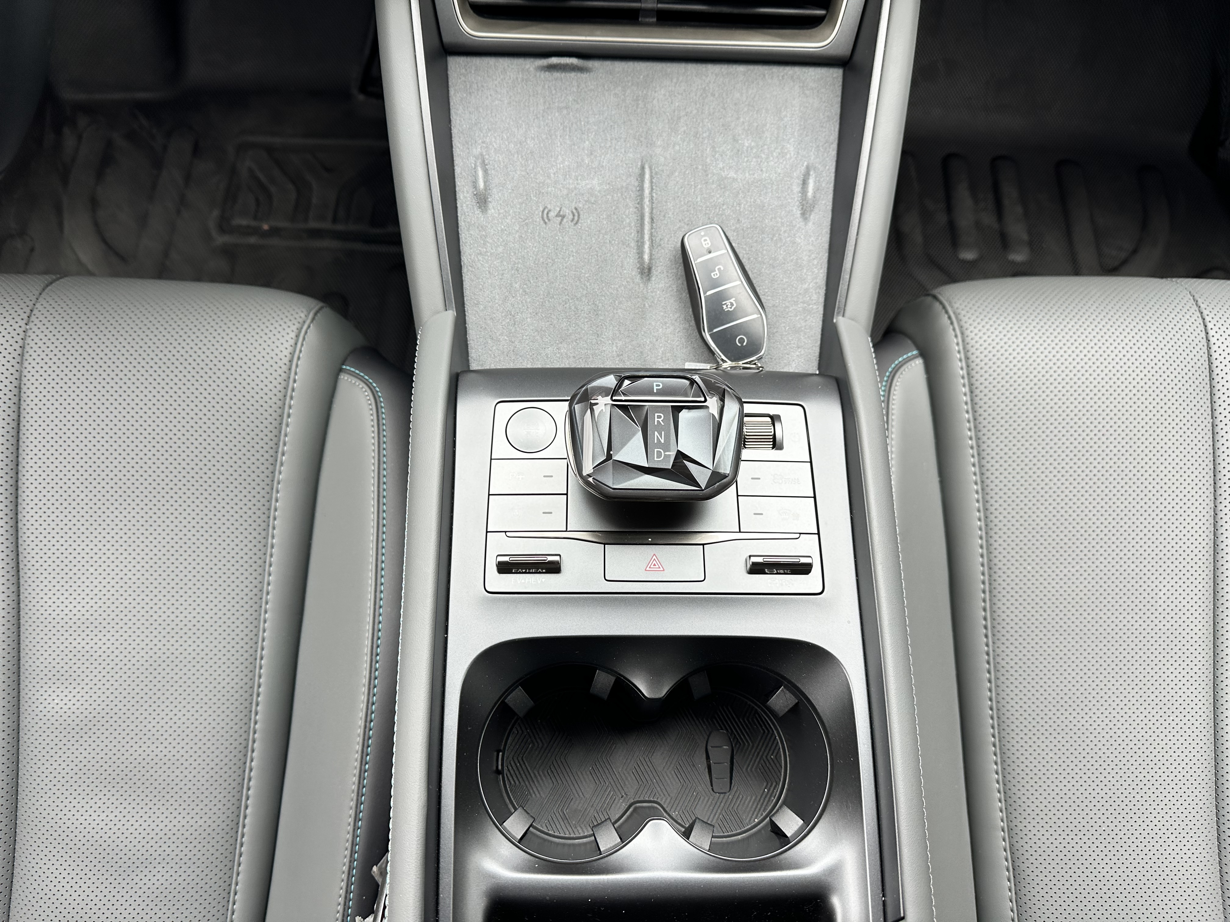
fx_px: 853
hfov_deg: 71.6
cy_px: 461
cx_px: 615
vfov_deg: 56.8
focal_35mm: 24
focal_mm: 6.86
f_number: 1.78
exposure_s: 1/121
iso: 80
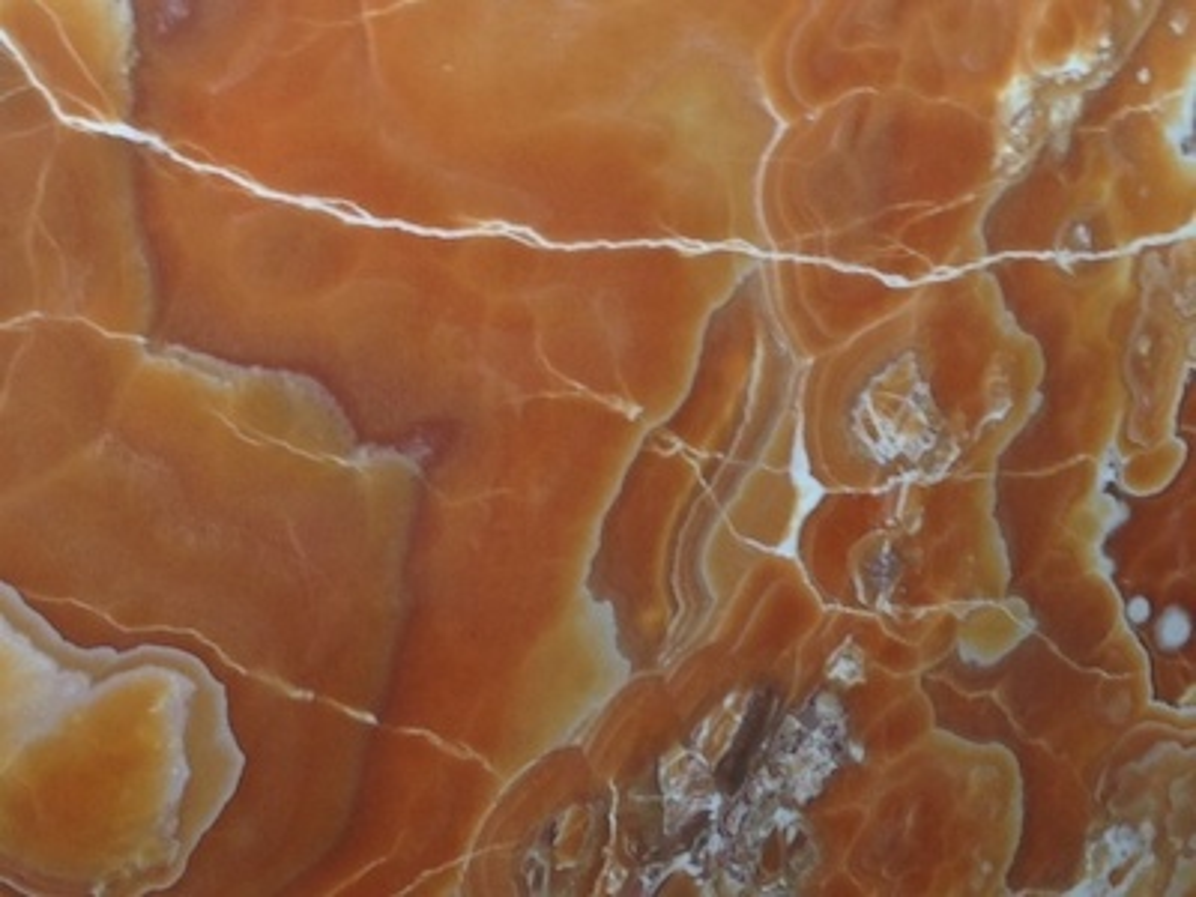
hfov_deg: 55.4
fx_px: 1140
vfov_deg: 42.9
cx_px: 598
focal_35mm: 33
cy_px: 448
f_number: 2.4
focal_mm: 4.12
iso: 50
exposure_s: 1/30
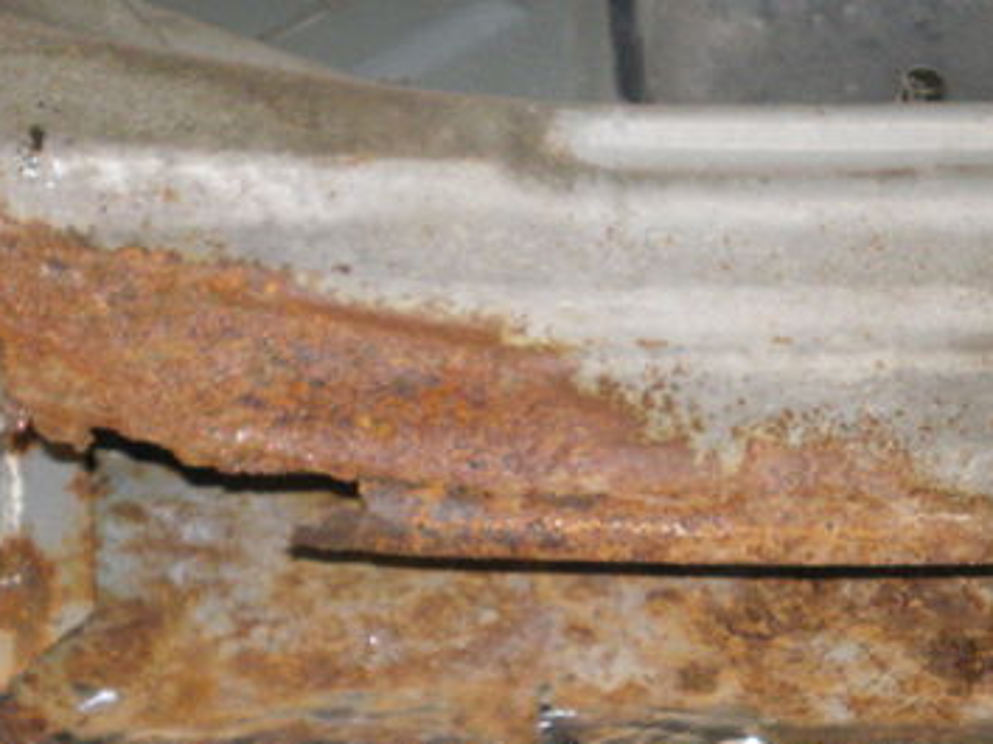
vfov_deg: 12.0
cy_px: 539
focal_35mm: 123
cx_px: 600
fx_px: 3526
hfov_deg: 16.0
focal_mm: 11.3
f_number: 4.4
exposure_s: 1/40
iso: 400
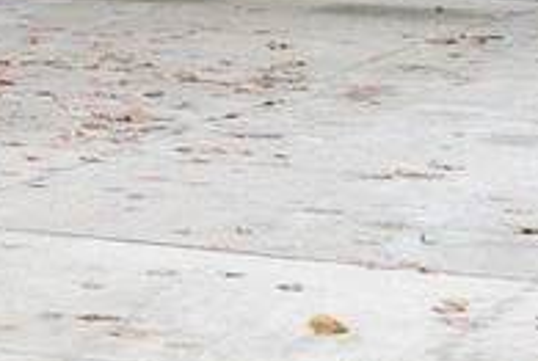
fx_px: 3535
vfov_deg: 5.8
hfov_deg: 8.6
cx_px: -105
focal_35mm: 236
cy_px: -94
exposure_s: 1/40
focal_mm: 24
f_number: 4
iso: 140
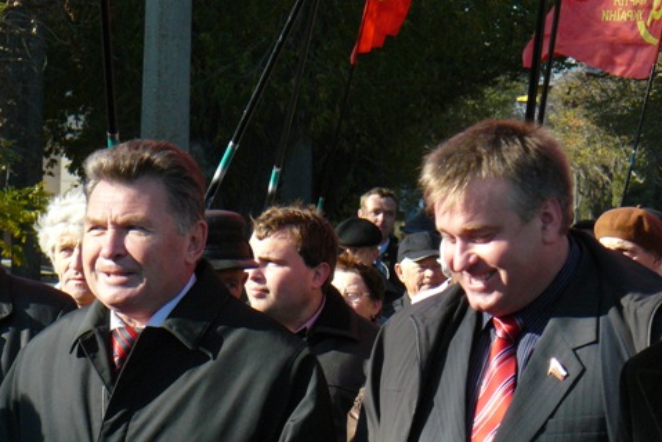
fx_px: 5060
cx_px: 423
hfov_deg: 7.5
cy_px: 162
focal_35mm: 275
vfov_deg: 5.0
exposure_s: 1/320
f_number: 5.6
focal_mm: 32.9
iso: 200
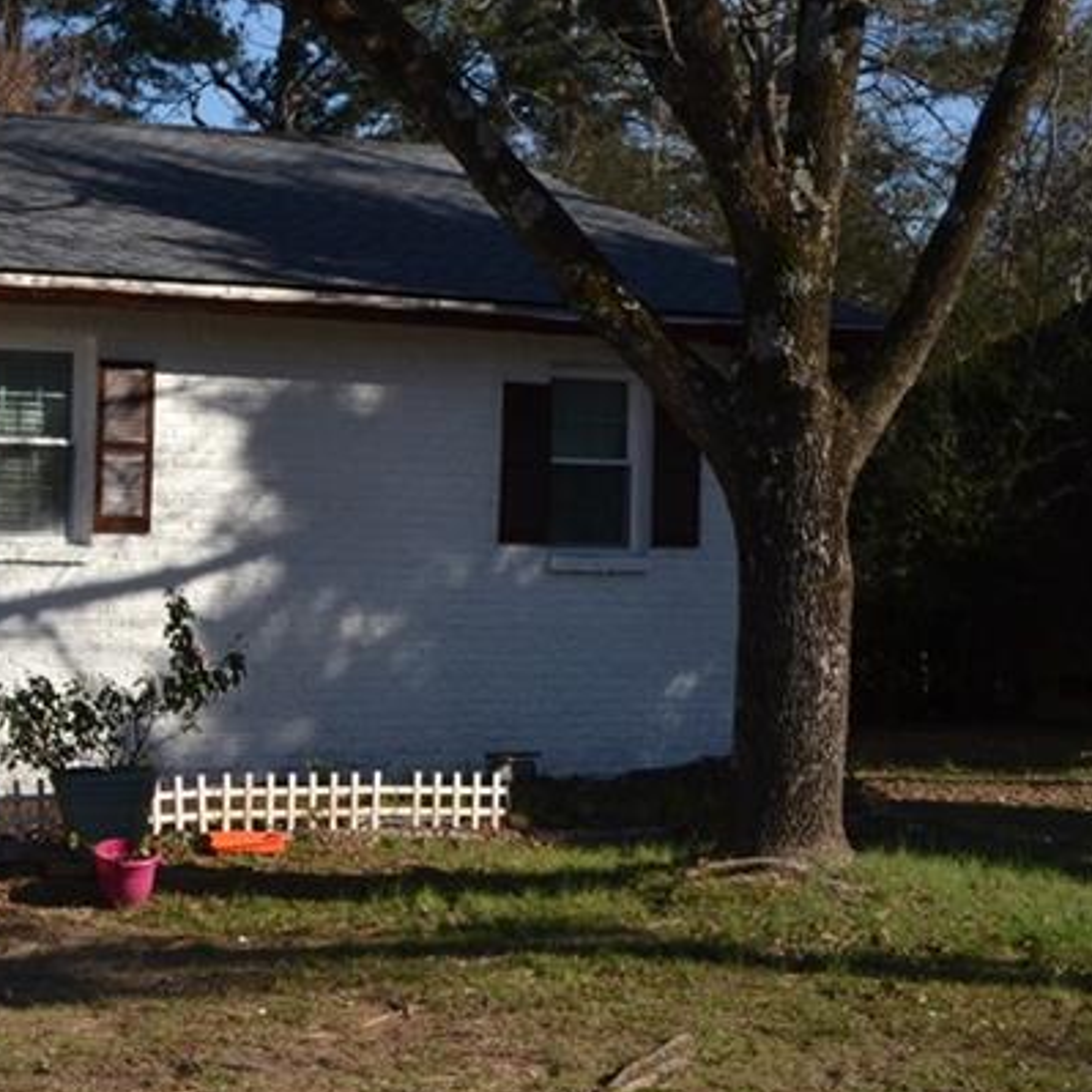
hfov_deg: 22.4
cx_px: -167
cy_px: 356
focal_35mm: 72
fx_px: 2570
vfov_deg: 23.9
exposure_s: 1/200
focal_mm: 22
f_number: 10
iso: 100
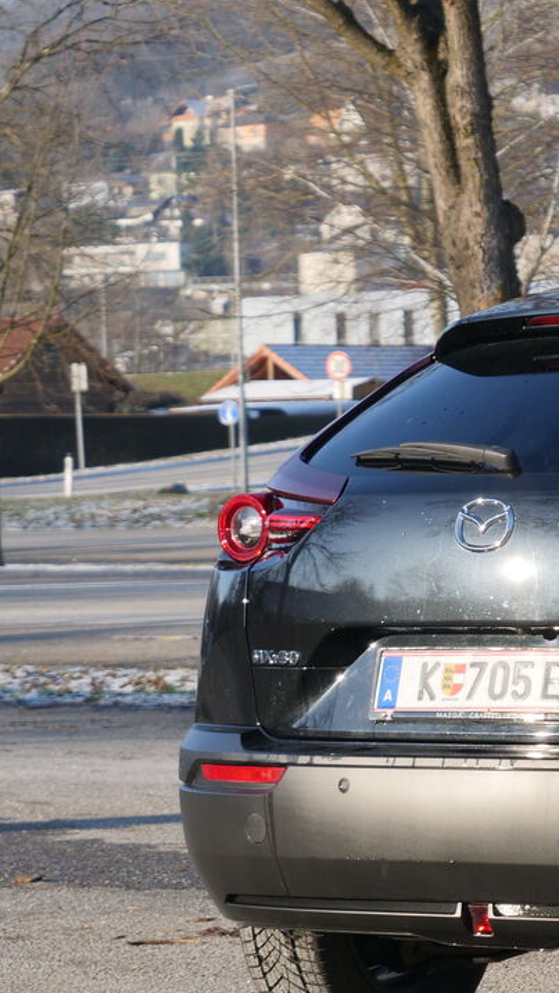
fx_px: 4846
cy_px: 666
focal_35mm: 184
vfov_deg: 11.7
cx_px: 932
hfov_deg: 6.5
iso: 200
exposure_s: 1/320
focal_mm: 42
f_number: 4
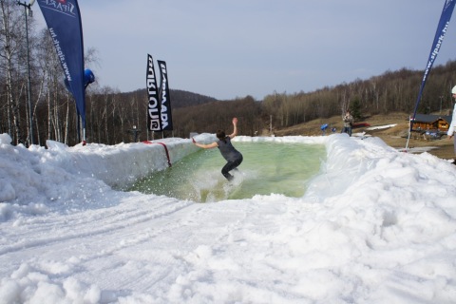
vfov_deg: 47.9
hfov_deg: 67.4
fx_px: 342
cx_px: 228
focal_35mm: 27
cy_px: 152
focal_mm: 18
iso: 200
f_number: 11
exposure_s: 1/320
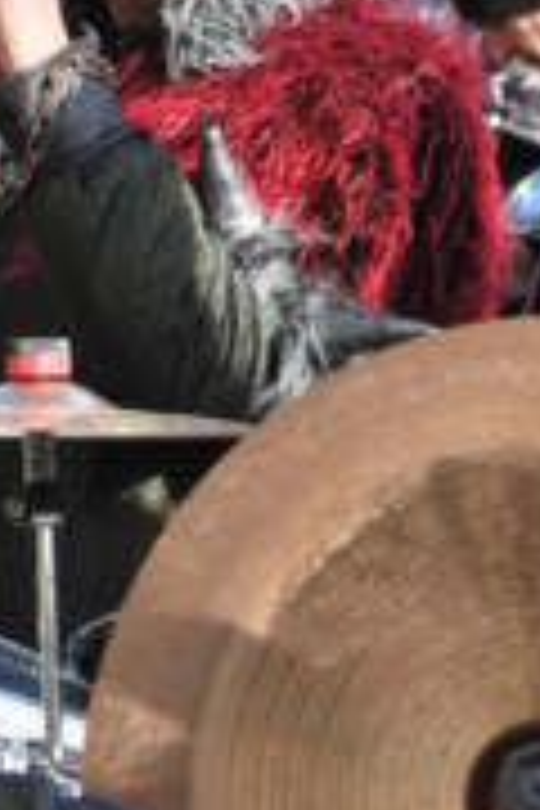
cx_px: 155
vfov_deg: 12.3
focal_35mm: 167
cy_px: 153
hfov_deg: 8.2
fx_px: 3757
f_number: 7.1
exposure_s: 1/200
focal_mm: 40
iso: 100
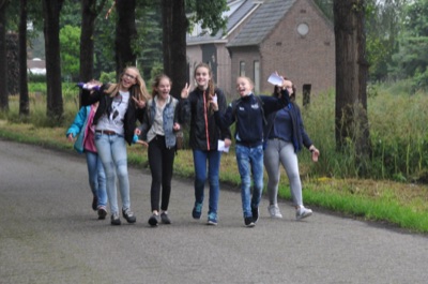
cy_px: 142
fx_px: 2136
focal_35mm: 180
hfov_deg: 11.4
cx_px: 214
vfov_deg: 7.6
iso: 2000
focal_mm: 120
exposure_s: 1/250
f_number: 8
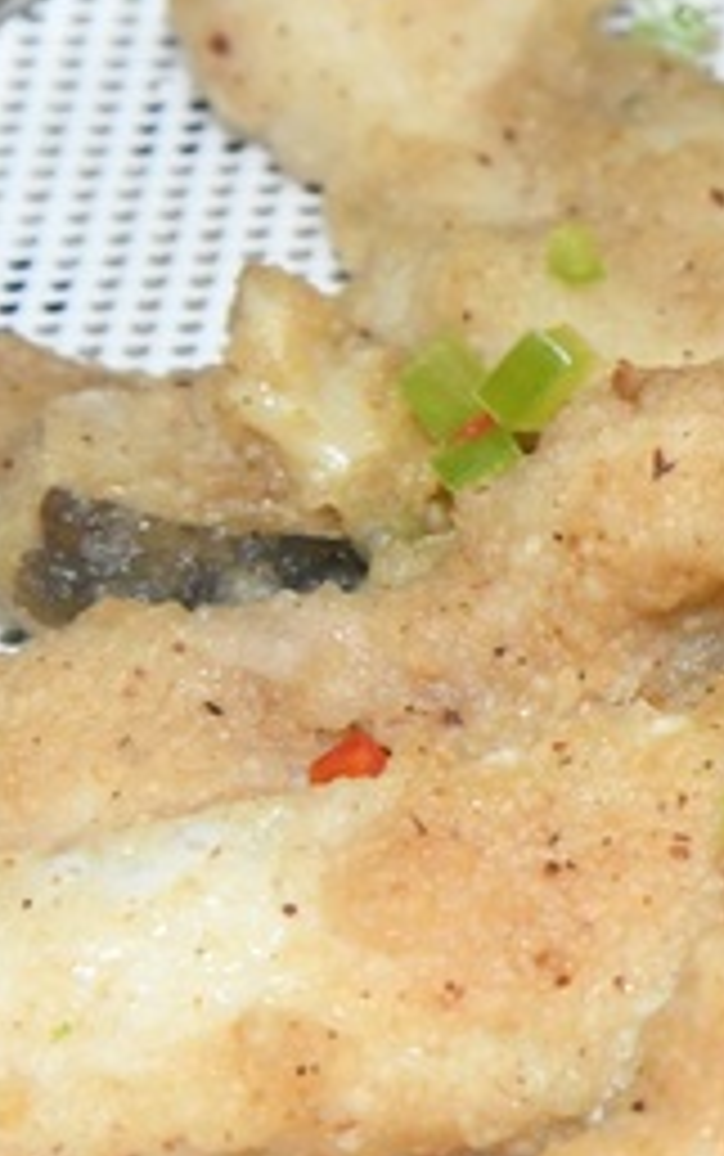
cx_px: 1488
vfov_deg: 7.1
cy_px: 450
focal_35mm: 297
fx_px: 9361
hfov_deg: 4.4
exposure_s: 1/100
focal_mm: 75
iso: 2000
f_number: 9
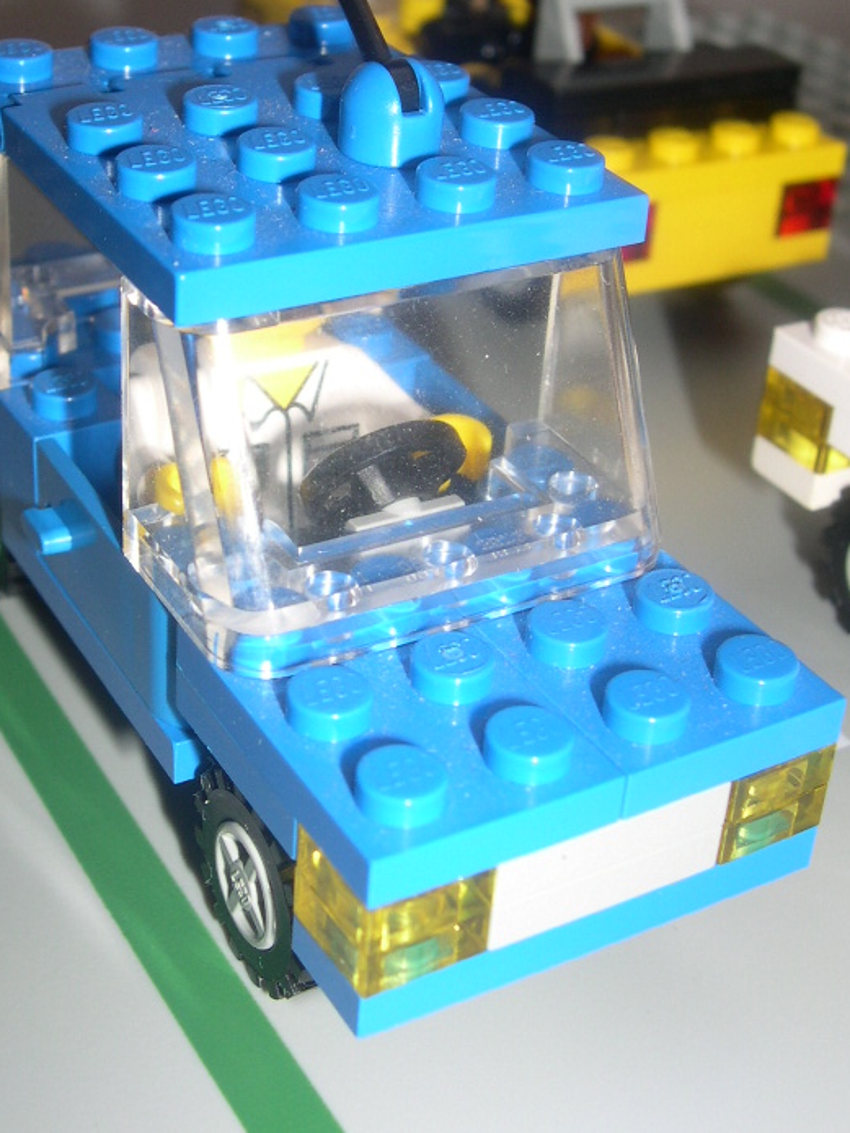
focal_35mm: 56
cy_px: 406
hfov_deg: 26.1
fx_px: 1834
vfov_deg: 34.1
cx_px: 361
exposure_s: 1/30
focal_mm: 8
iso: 100
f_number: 7.6
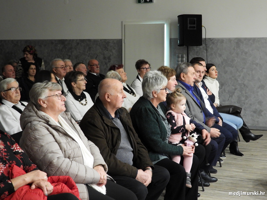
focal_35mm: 60
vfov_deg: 24.4
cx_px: 134
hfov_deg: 32.2
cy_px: 100
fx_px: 463
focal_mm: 10.7
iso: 800
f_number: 3.5
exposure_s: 1/8
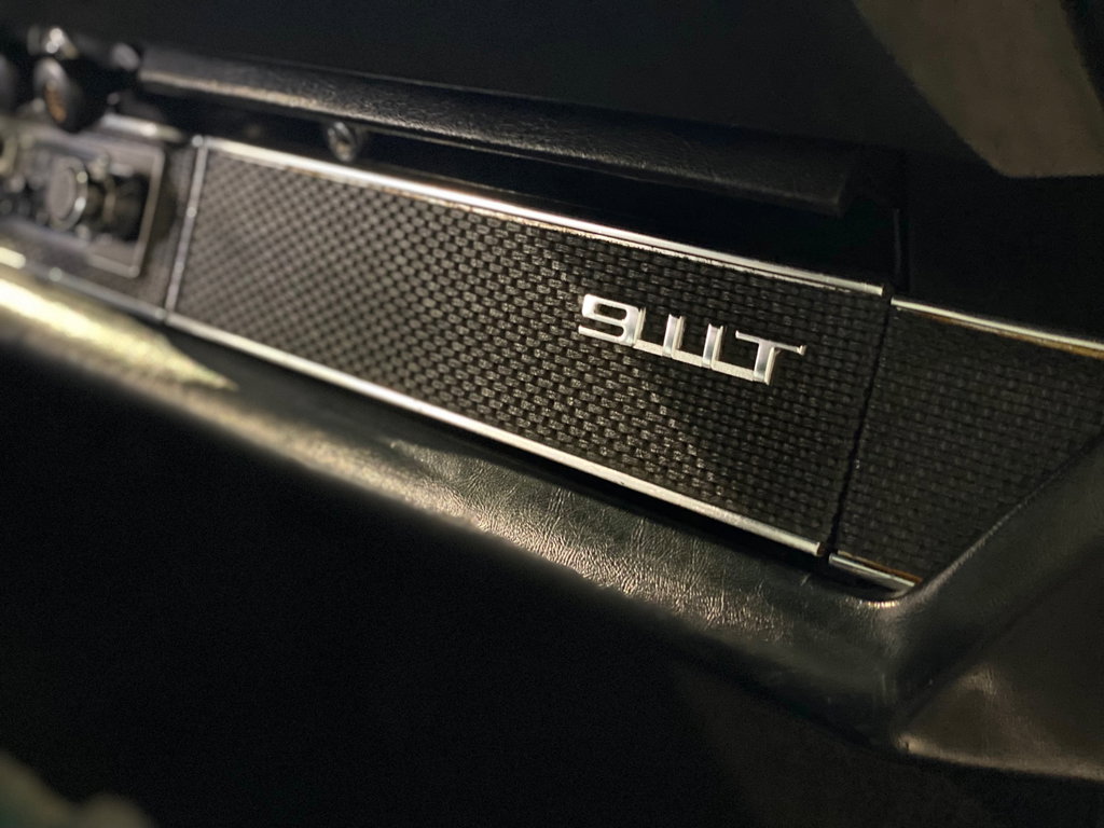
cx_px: 552
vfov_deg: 28.0
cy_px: 414
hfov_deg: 36.8
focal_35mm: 52
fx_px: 1658
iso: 1000
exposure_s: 1/15
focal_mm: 6
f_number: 2
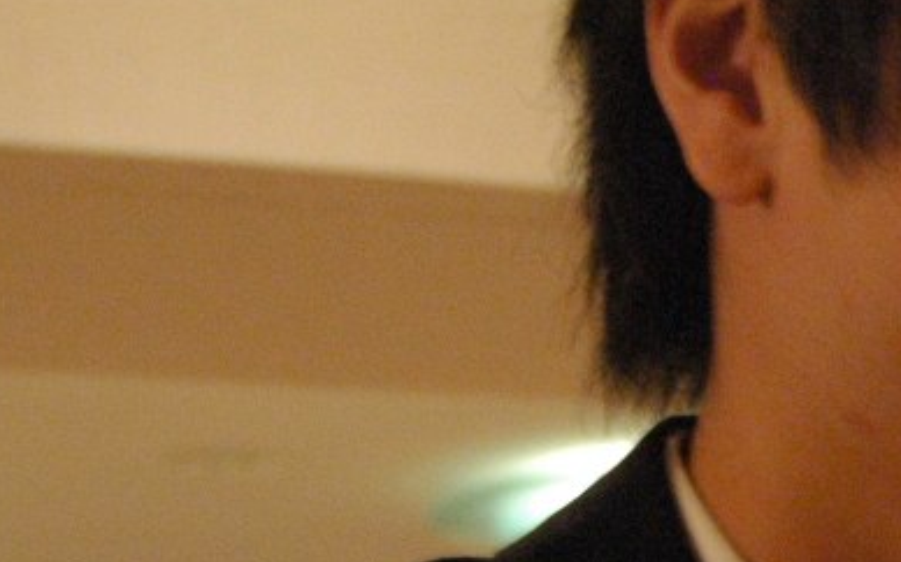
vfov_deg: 8.2
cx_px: 978
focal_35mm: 160
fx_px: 3926
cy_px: 546
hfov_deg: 12.9
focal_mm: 27
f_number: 4
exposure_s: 1/20
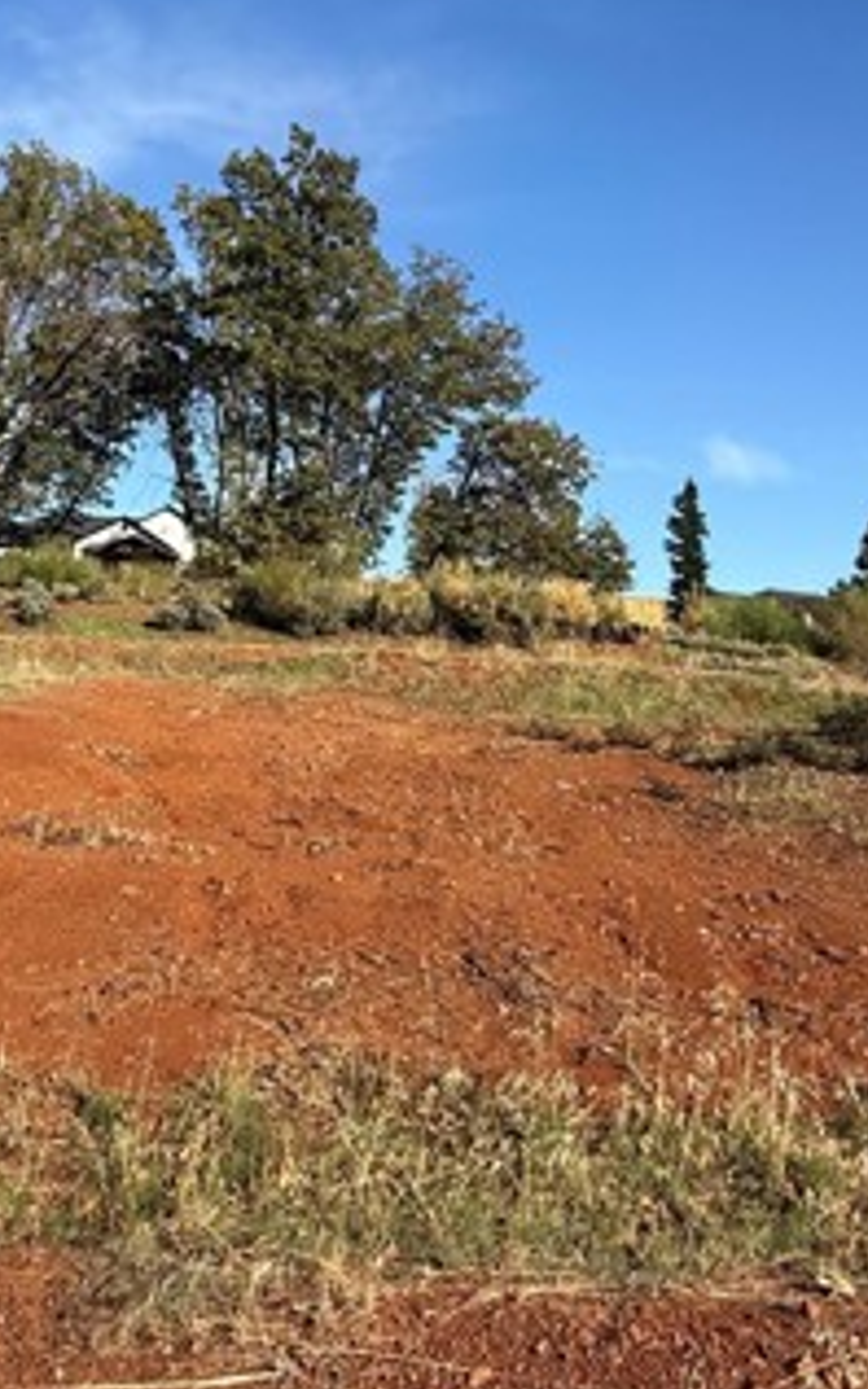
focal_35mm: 30
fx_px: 1136
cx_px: 430
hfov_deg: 41.8
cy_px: 460
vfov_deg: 61.3
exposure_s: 1/1464
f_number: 2.2
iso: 50
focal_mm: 2.22
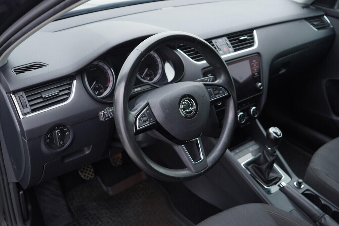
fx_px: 339
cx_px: 170
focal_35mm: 36
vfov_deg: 36.9
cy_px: 113
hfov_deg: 53.1
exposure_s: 1/40
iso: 160
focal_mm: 24
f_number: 2.8
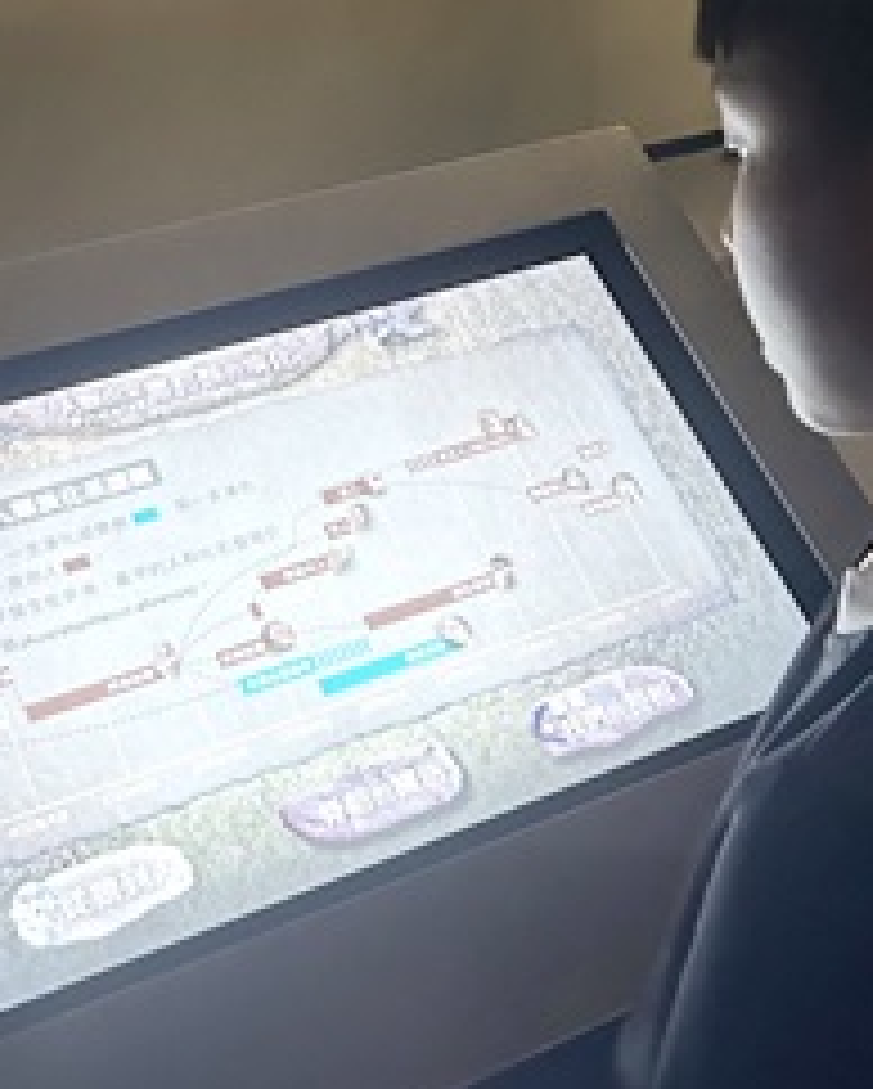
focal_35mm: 67
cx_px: 540
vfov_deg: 26.9
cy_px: 36
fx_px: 2161
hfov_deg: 22.8
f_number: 1.5
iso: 500
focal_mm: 5.7
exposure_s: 1/40
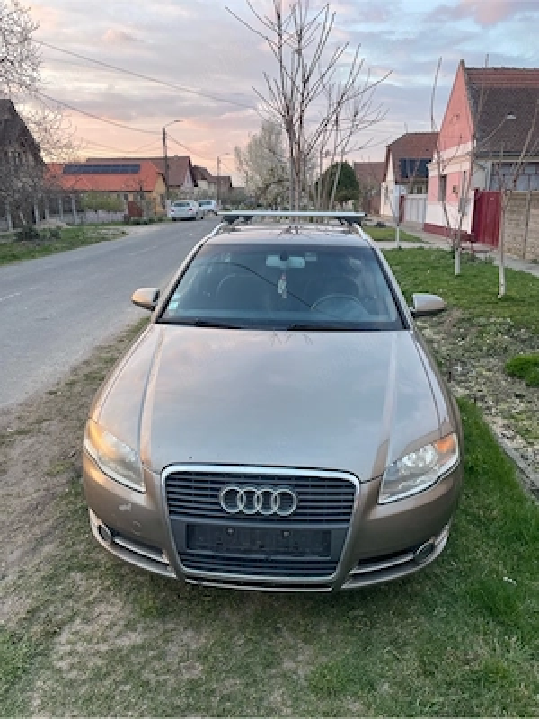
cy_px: 360
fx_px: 540
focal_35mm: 26
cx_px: 270
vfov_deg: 67.3
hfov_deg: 53.1
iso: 80
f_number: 1.6
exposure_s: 1/121
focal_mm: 4.2
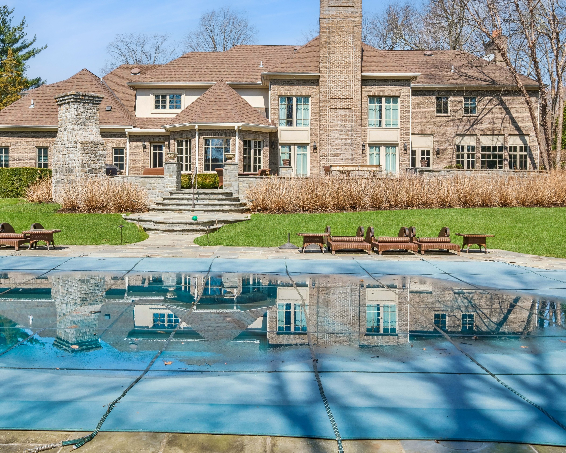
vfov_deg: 41.0
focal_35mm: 36
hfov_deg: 50.2
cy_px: 186
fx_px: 603
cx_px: 253
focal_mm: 16
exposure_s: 1/200
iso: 125
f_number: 8
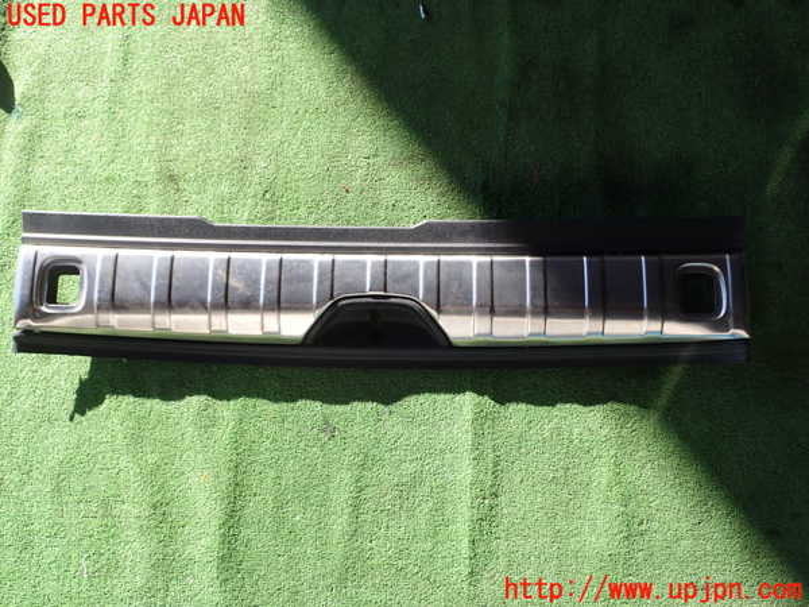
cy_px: 304
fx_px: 748
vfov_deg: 44.2
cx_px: 404
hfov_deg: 56.8
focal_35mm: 32
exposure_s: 1/200
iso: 100
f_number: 3.2
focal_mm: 5.79
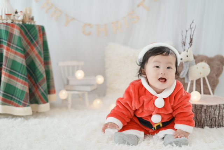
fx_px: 311
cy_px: 75
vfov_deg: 27.0
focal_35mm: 50
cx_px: 112
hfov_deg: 39.6
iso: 250
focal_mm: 50
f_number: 2.2
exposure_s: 1/125
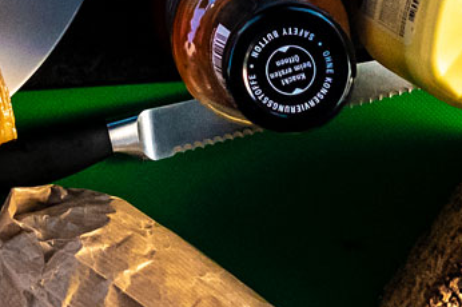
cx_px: 20
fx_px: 1923
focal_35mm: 150
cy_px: -202
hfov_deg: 13.5
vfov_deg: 8.8
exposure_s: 1/640
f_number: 4
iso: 800
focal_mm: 8.8
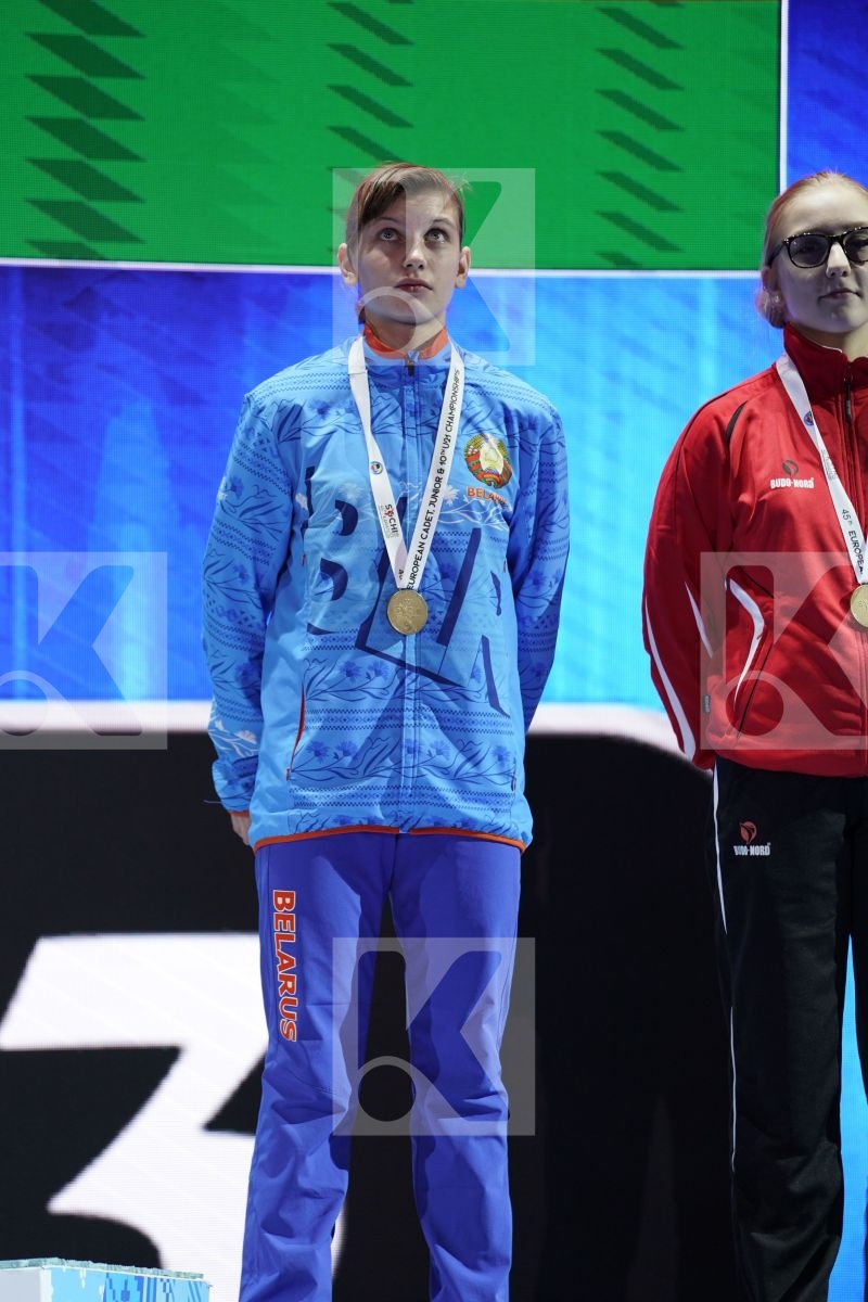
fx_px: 7233
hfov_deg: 6.9
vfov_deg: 10.3
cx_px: 434
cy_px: 651
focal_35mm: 200
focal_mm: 200
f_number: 2.8
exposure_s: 1/250
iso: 400
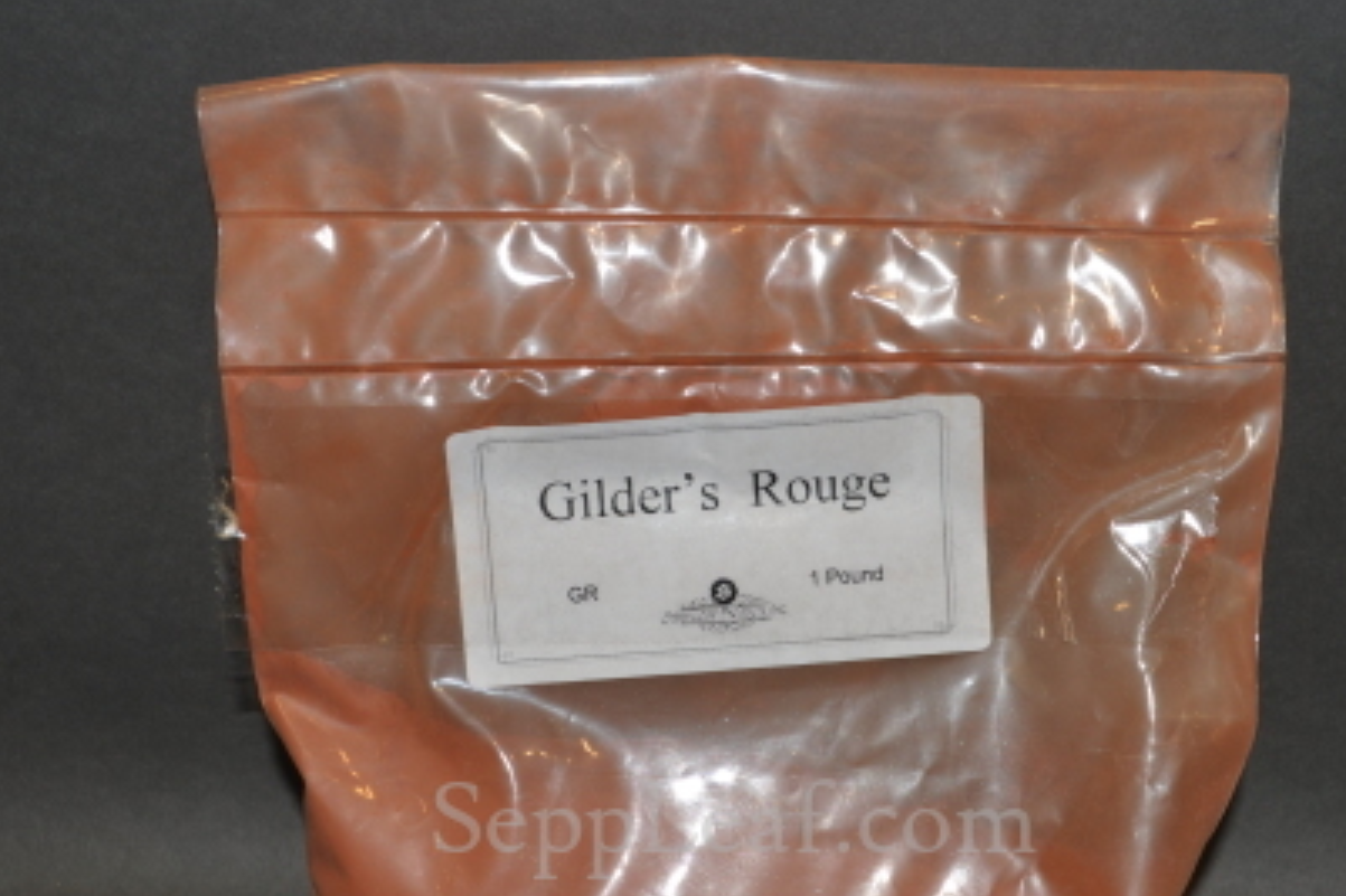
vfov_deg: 25.0
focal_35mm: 54
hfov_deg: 36.9
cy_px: 570
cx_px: 735
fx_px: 2018
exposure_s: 1/160
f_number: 9
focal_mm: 24
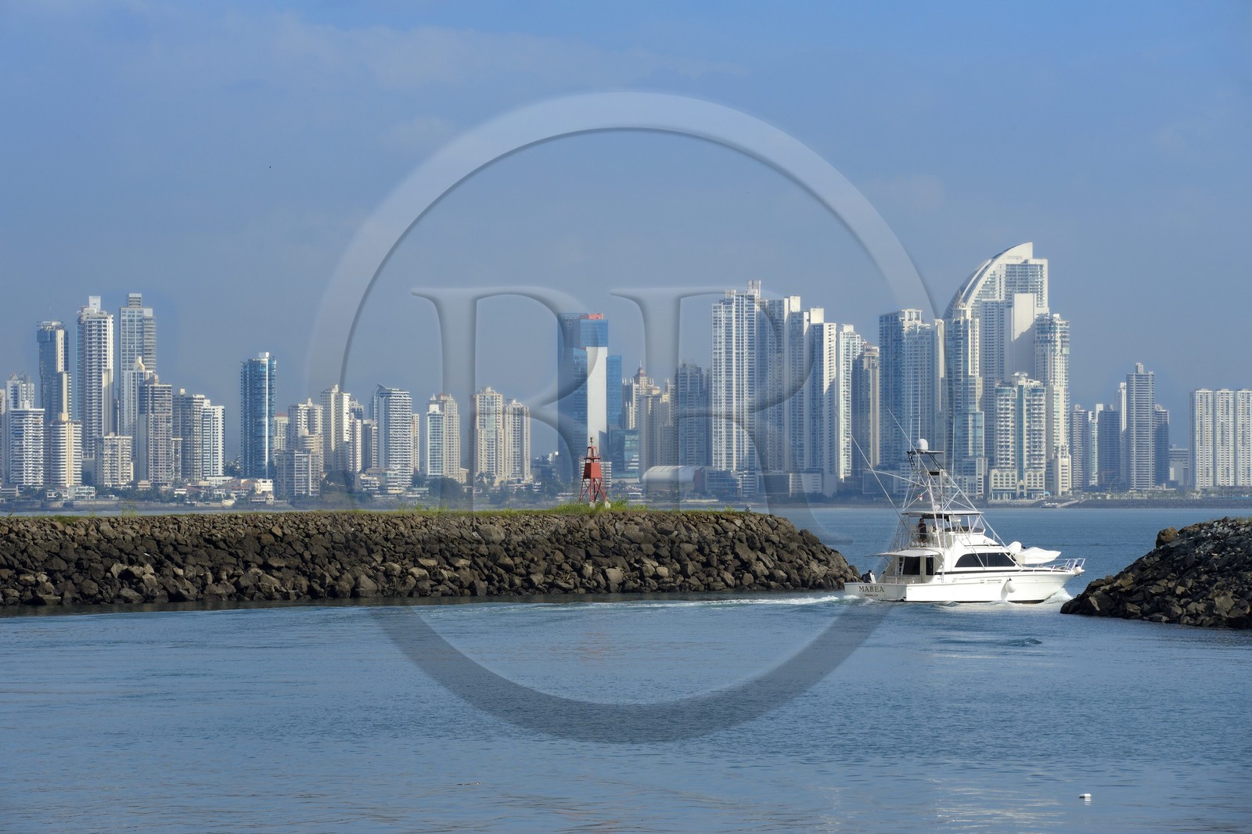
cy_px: 417
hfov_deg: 10.3
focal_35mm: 200
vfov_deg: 6.9
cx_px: 626
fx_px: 6954
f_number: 14
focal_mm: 200
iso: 200
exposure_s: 1/250
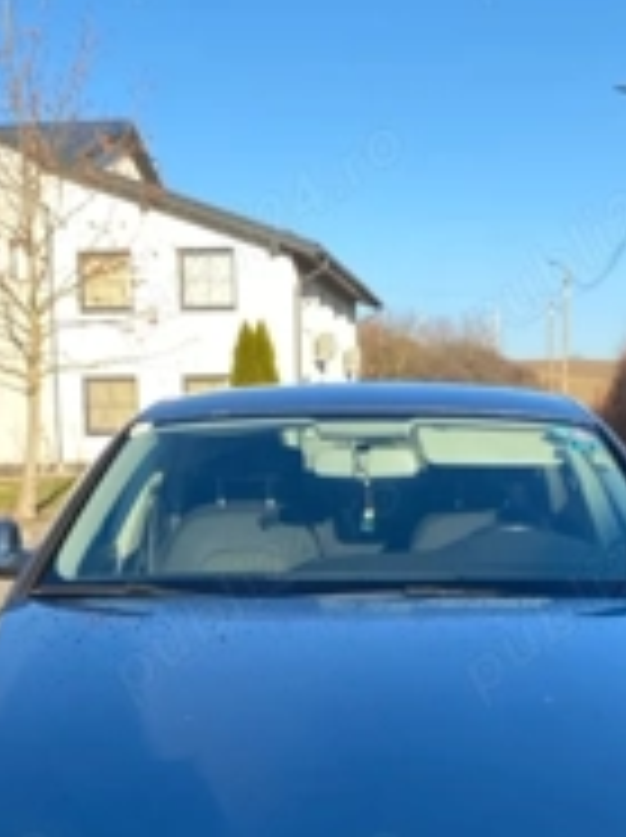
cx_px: 347
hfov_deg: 26.0
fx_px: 1353
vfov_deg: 33.6
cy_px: 639
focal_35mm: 56
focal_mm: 4.25
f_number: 1.8
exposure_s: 1/345
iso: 32
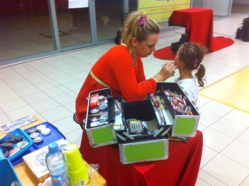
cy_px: 93
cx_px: 124
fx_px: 251
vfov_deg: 40.6
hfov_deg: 52.7
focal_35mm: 35
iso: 125
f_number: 2.8
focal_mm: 3.85
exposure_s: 1/17
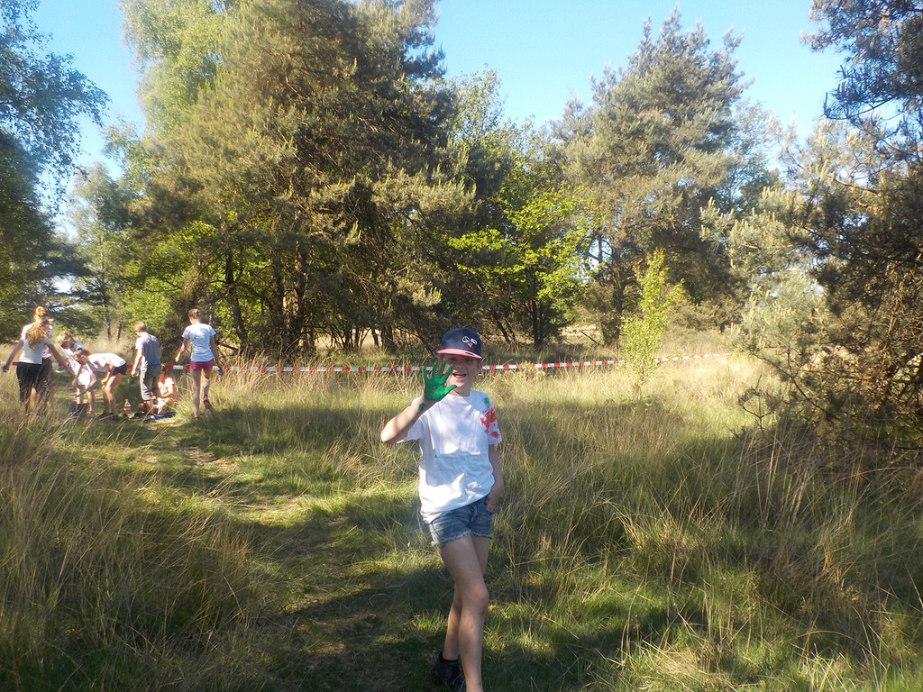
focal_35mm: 30
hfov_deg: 60.0
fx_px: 800
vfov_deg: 46.8
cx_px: 462
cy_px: 346
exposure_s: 1/400
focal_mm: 4.1
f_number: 3.3
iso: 125
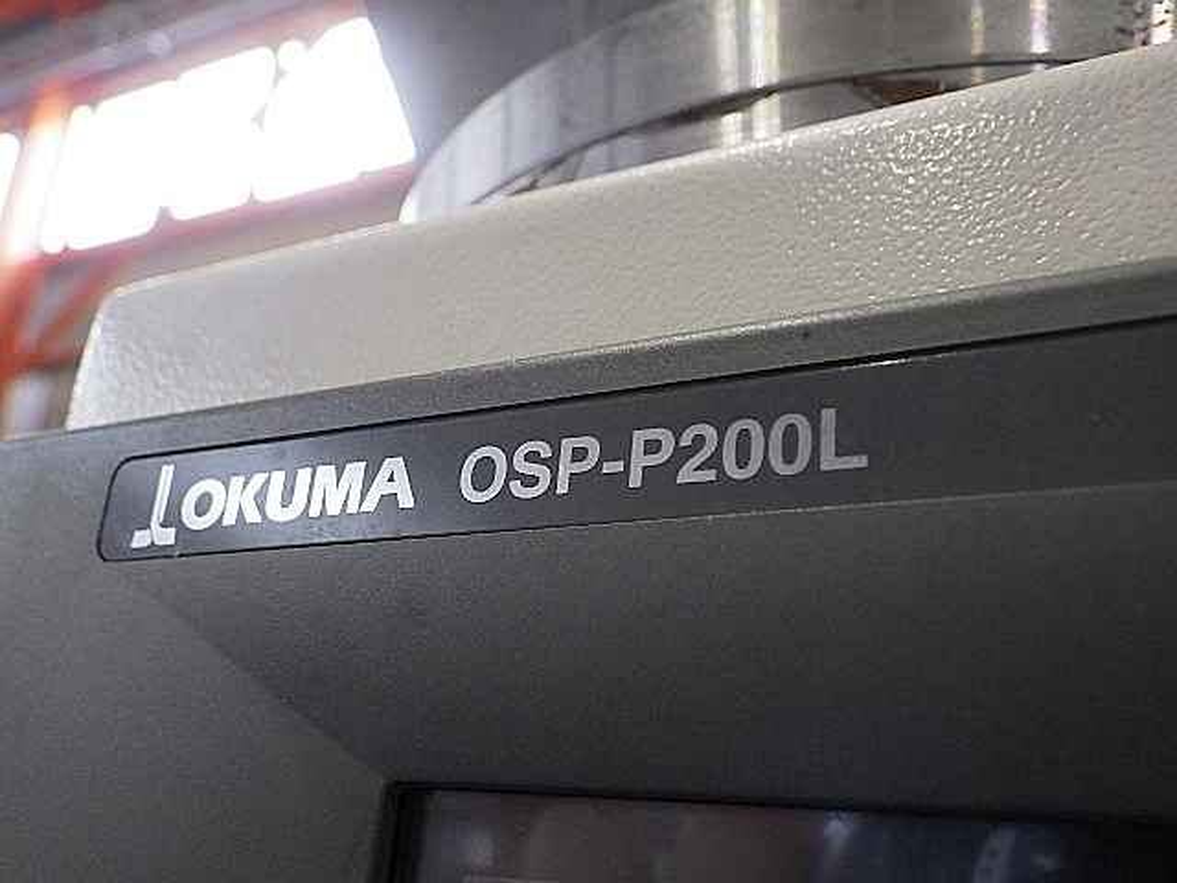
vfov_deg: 41.8
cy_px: 442
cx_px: 588
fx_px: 1156
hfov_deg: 54.0
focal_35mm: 34
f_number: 3.8
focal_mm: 6.1
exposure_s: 1/50
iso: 640
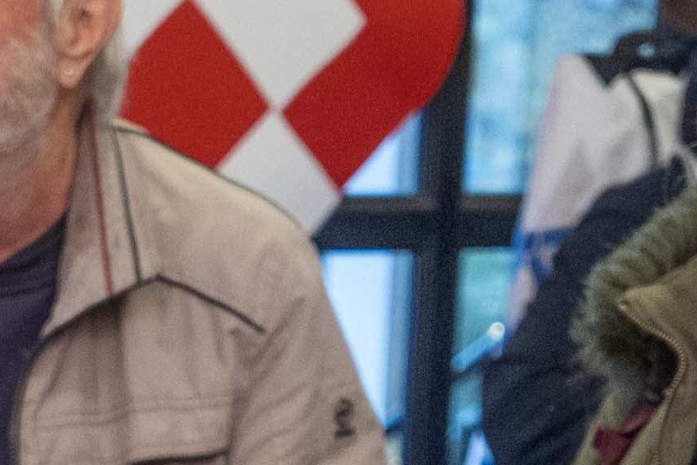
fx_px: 3234
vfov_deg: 7.6
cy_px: 1190
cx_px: 209
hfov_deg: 12.3
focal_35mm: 167
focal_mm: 24
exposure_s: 1/100
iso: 1600
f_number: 2.8
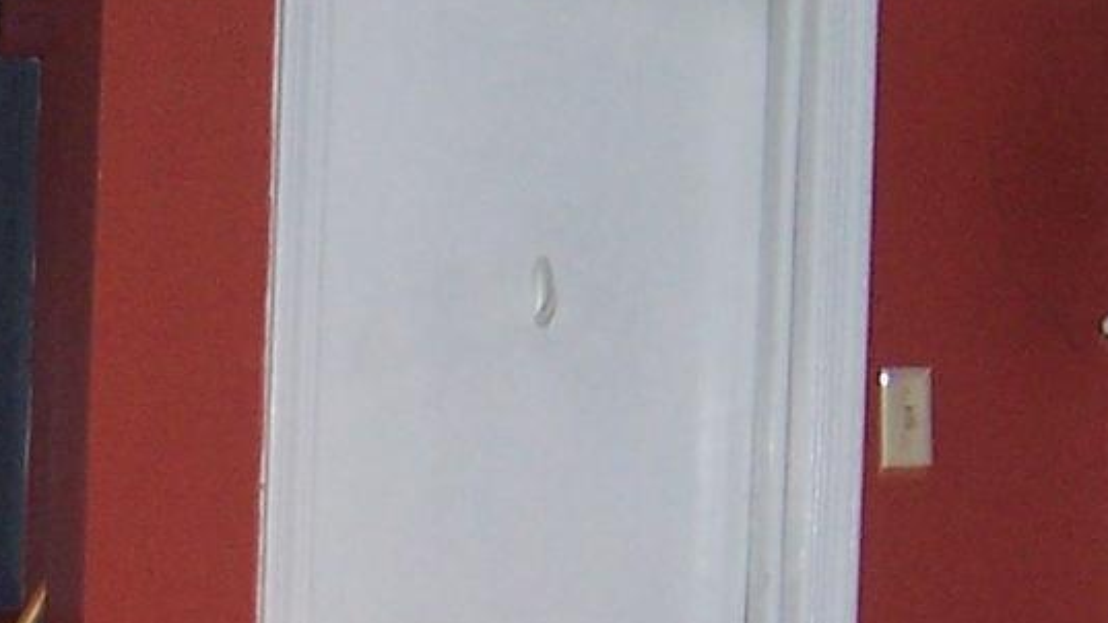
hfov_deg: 15.5
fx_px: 4025
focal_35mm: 137
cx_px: 151
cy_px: 802
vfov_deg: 8.7
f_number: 2.8
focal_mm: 5.5
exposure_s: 1/60
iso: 140
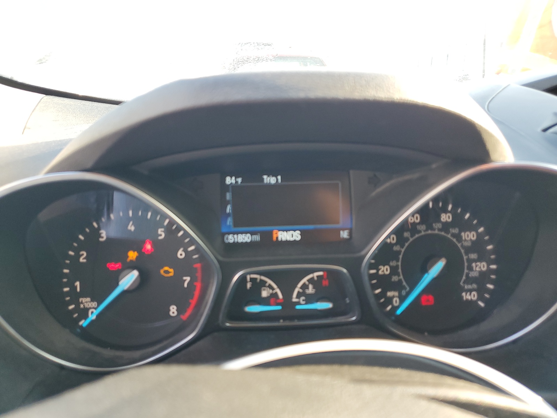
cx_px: 278
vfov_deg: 53.1
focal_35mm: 26
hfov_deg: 67.3
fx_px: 418
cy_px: 209
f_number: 1.5
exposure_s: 1/120
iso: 75
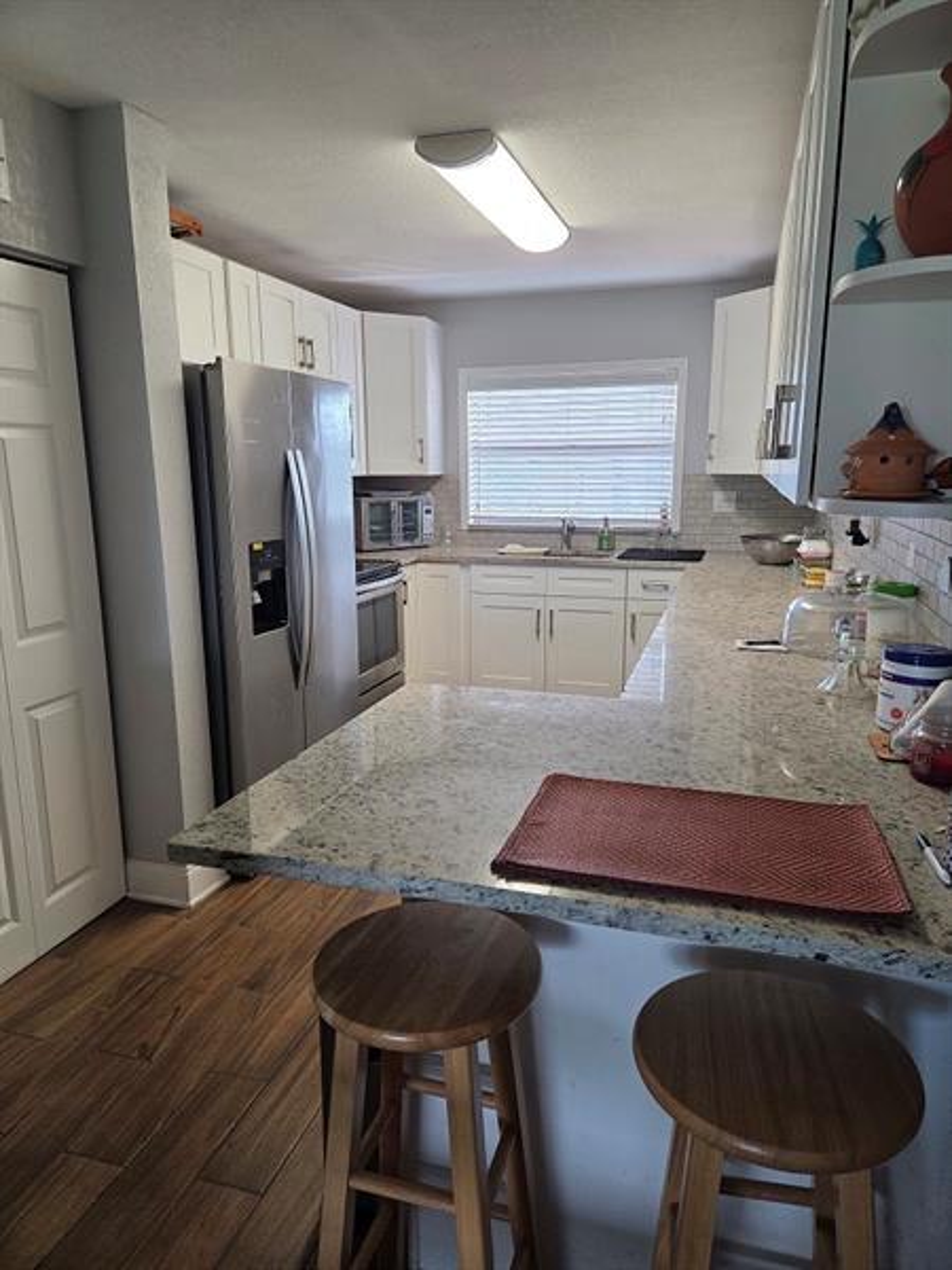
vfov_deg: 73.9
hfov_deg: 58.9
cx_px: 476
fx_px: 843
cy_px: 635
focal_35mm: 23
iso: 100
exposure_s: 1/120
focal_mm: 5.4
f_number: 1.8
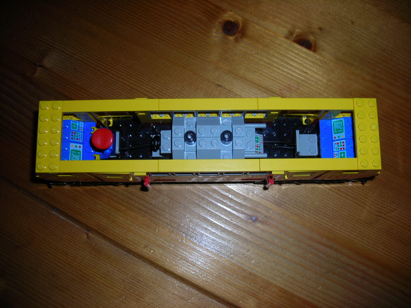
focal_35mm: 38
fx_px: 451
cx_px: 206
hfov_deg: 49.0
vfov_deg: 37.7
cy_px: 154
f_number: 3.2
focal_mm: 6.3
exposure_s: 1/60.1
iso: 50
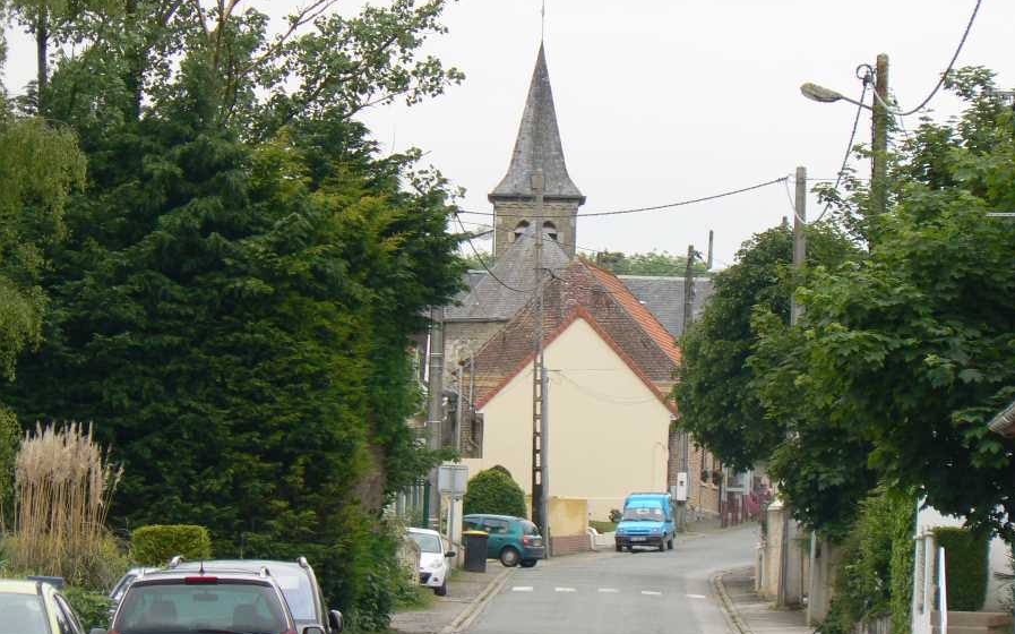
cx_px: 508
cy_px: 288
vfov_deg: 4.4
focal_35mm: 300
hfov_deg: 7.0
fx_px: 8296
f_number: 5.6
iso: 80
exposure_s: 1/200
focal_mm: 47
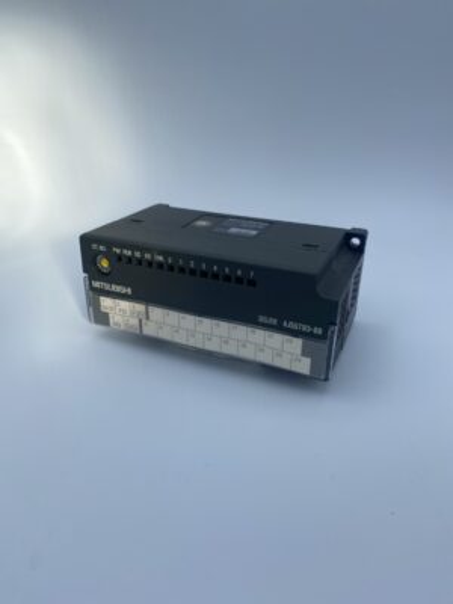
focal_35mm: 26
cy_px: 302
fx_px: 454
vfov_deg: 67.3
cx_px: 226
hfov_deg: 53.1
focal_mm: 4.25
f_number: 1.8
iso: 32
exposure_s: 1/2141
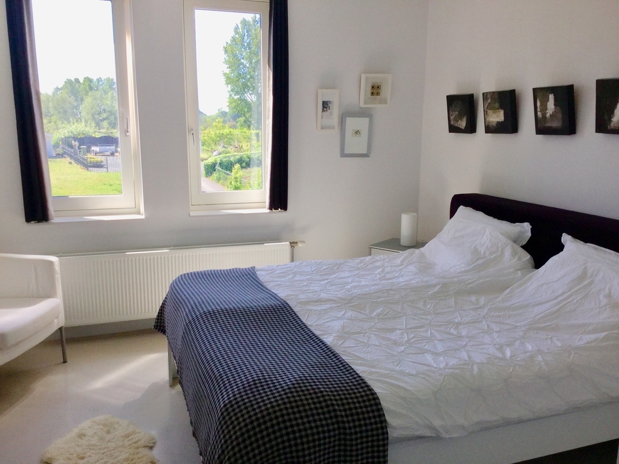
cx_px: 310
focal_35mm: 31
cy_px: 232
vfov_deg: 45.4
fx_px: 554
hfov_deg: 58.4
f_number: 2.4
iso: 25
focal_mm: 3.3
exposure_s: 1/218
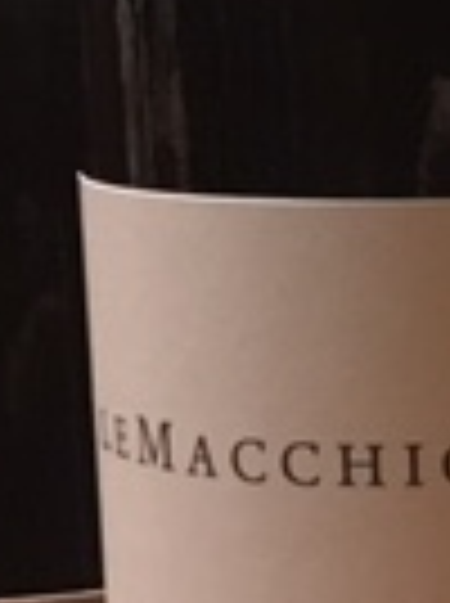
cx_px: 940
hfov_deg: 9.8
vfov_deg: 14.2
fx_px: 2417
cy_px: 310
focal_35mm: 139
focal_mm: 4.15
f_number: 2.2
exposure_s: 1/15
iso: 640
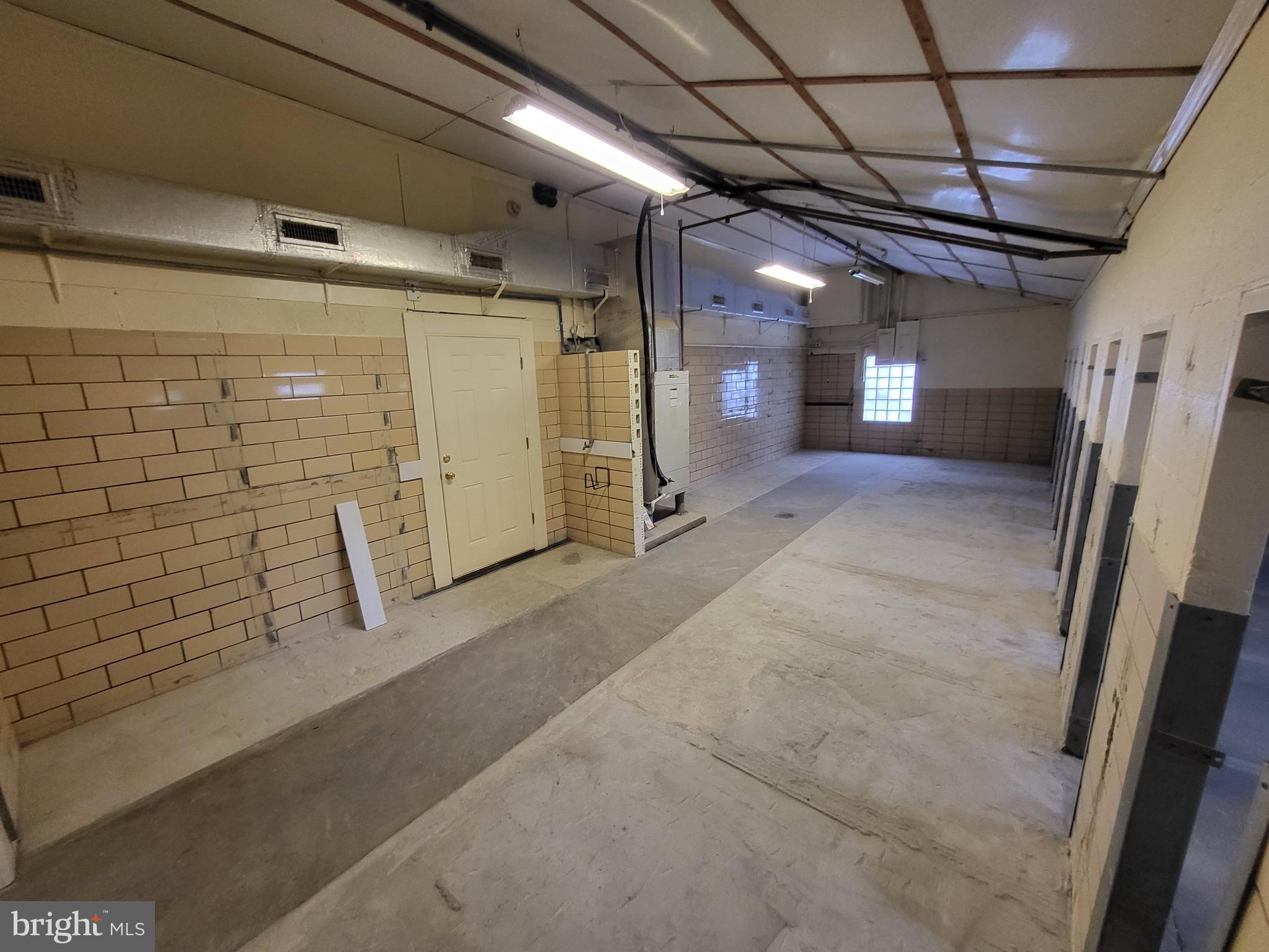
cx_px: 634
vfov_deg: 89.9
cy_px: 476
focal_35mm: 13
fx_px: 477
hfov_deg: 106.2
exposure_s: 1/40
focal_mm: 1.74
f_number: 2.2
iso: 320
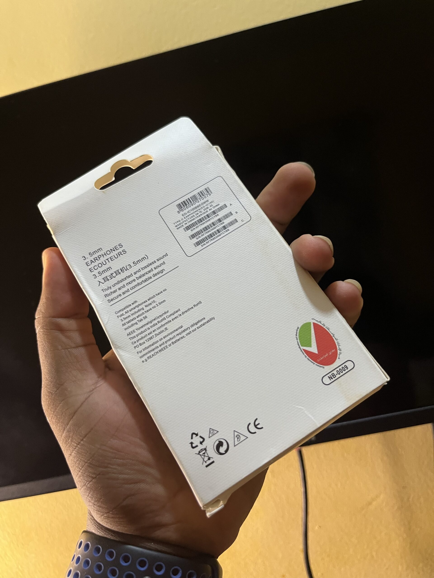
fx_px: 435
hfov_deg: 53.1
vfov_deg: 67.3
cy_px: 289
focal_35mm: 26
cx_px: 217
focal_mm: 5.1
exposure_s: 1/50
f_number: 1.6
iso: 320
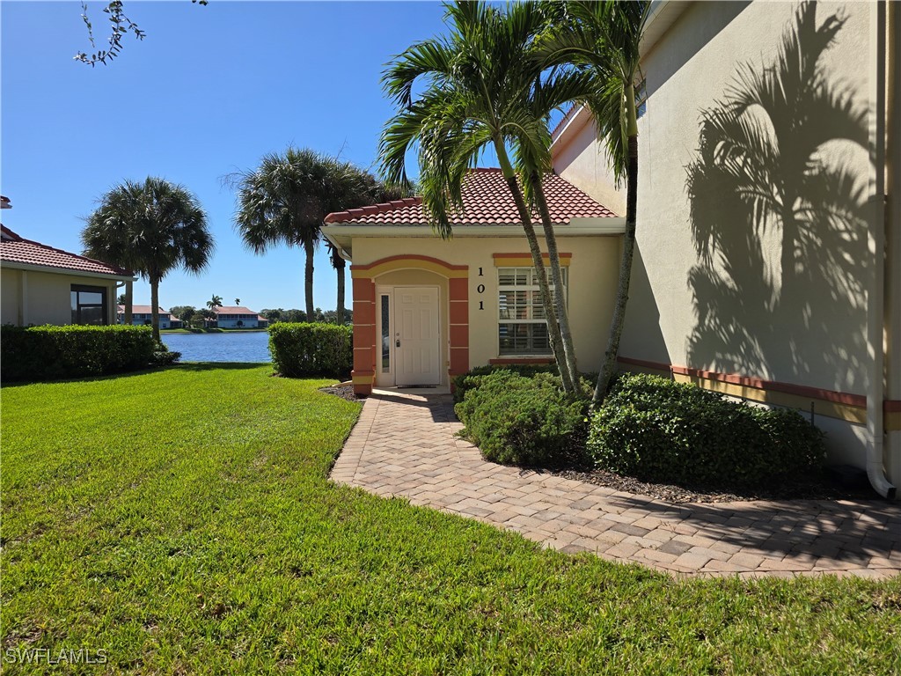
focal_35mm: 23
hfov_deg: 73.9
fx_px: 599
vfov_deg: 58.9
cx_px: 450
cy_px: 338
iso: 12
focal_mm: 6.3
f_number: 1.7
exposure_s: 1/922
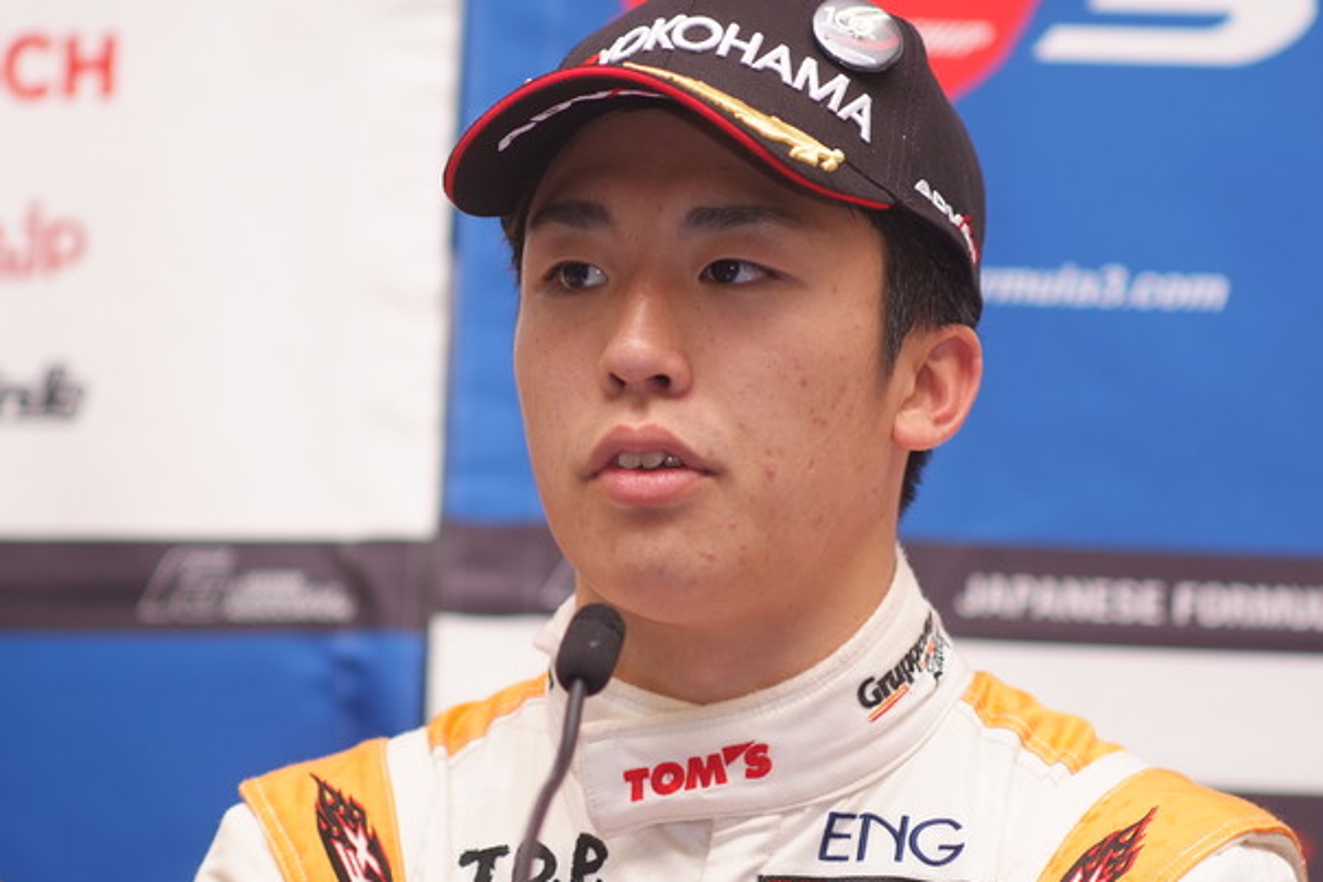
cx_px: 641
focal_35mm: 188
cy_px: 490
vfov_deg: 7.3
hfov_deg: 10.9
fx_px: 6907
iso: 200
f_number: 2.5
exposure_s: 1/250
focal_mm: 105
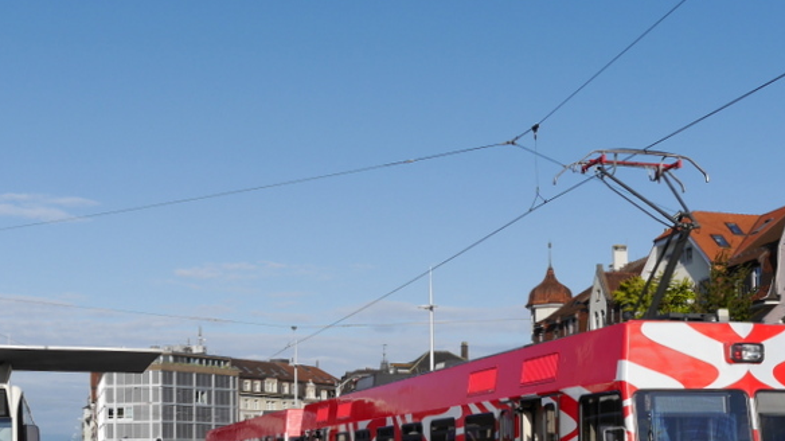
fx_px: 1165
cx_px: 386
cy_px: 419
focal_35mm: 56
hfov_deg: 37.2
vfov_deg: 20.9
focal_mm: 15
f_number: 8
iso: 160
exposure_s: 1/500
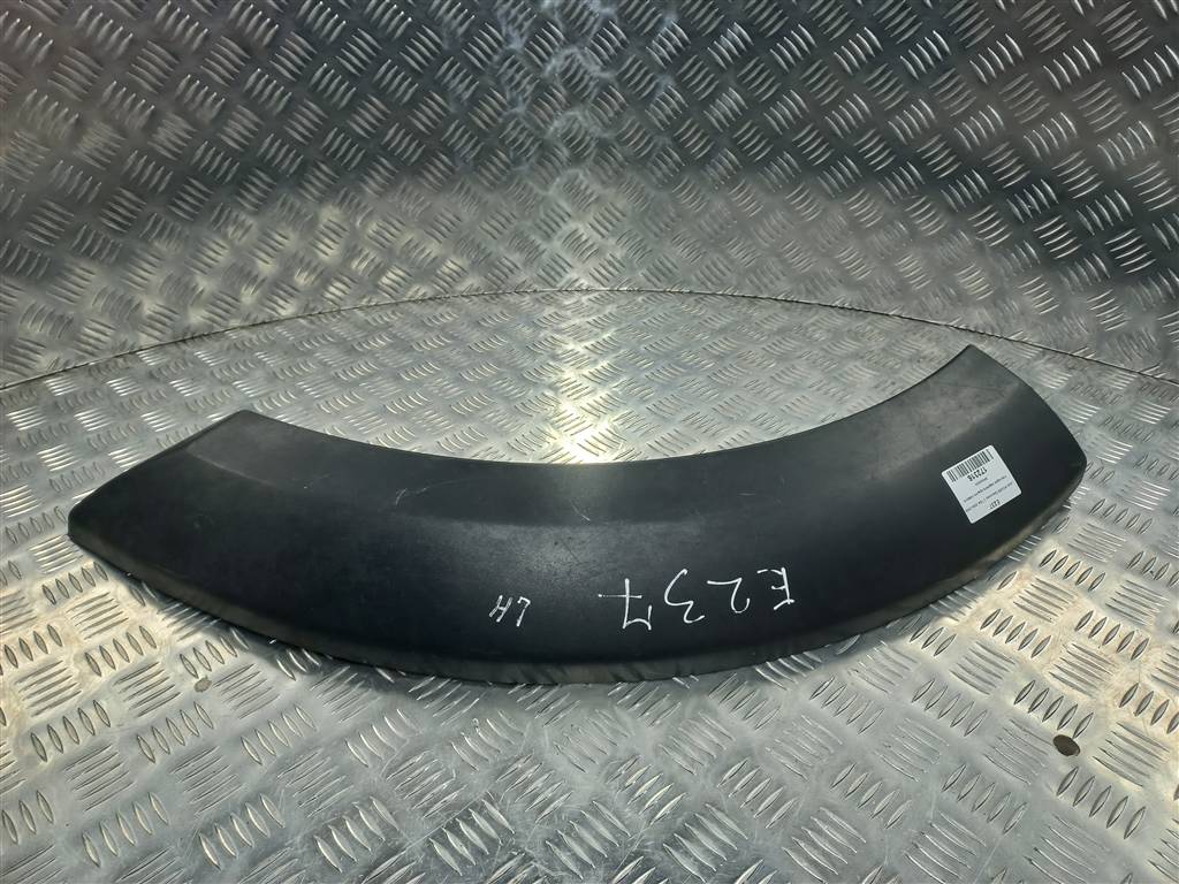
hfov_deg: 69.4
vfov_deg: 54.9
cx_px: 590
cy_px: 442
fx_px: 851
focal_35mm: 25
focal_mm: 4.6
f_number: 1.8
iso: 50
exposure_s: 1/50
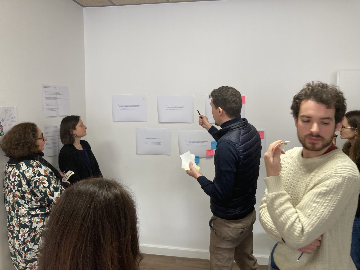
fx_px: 291
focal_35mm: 28
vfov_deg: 49.7
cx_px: 180
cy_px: 135
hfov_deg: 63.4
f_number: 1.8
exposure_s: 1/68
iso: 80
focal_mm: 3.99
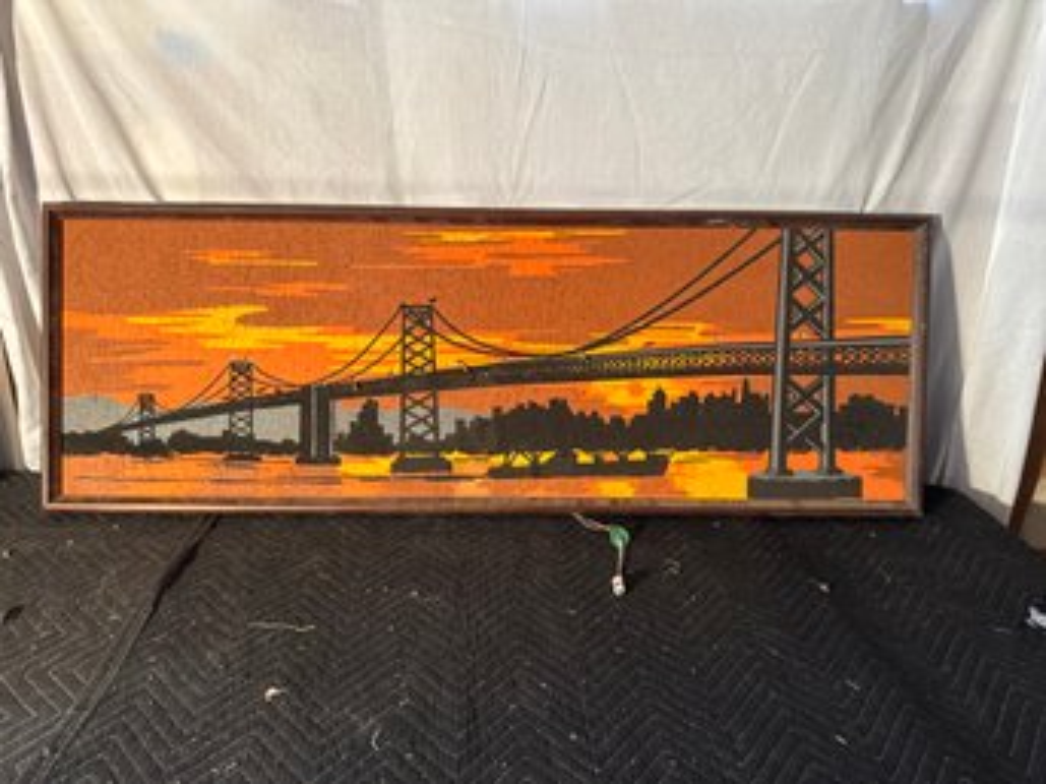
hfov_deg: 71.6
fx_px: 725
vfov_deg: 56.8
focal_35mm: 24
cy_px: 392
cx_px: 523
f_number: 1.78
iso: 125
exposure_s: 1/60
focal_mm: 6.76
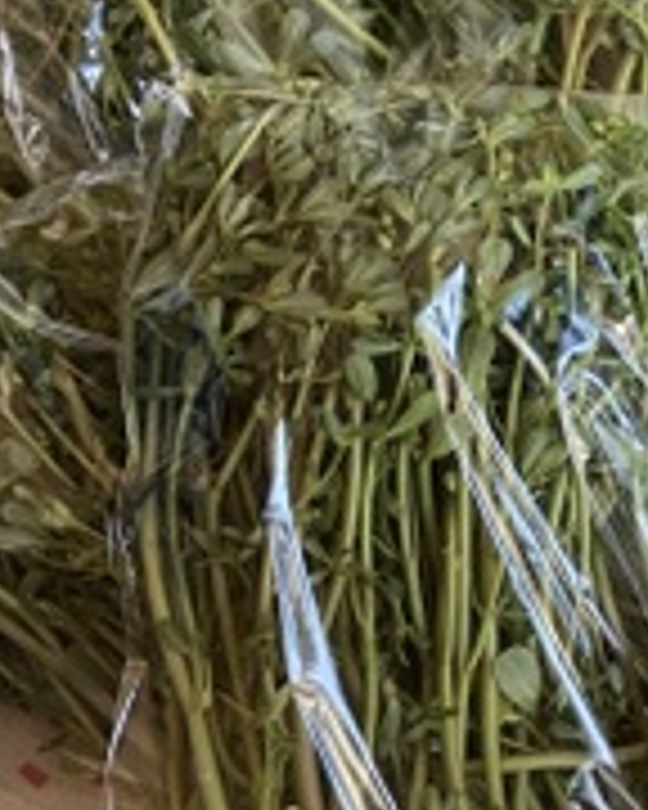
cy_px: 468
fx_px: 1750
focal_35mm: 73
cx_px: 756
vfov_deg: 26.0
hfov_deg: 19.8
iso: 100
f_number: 1.8
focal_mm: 3.99
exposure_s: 1/60
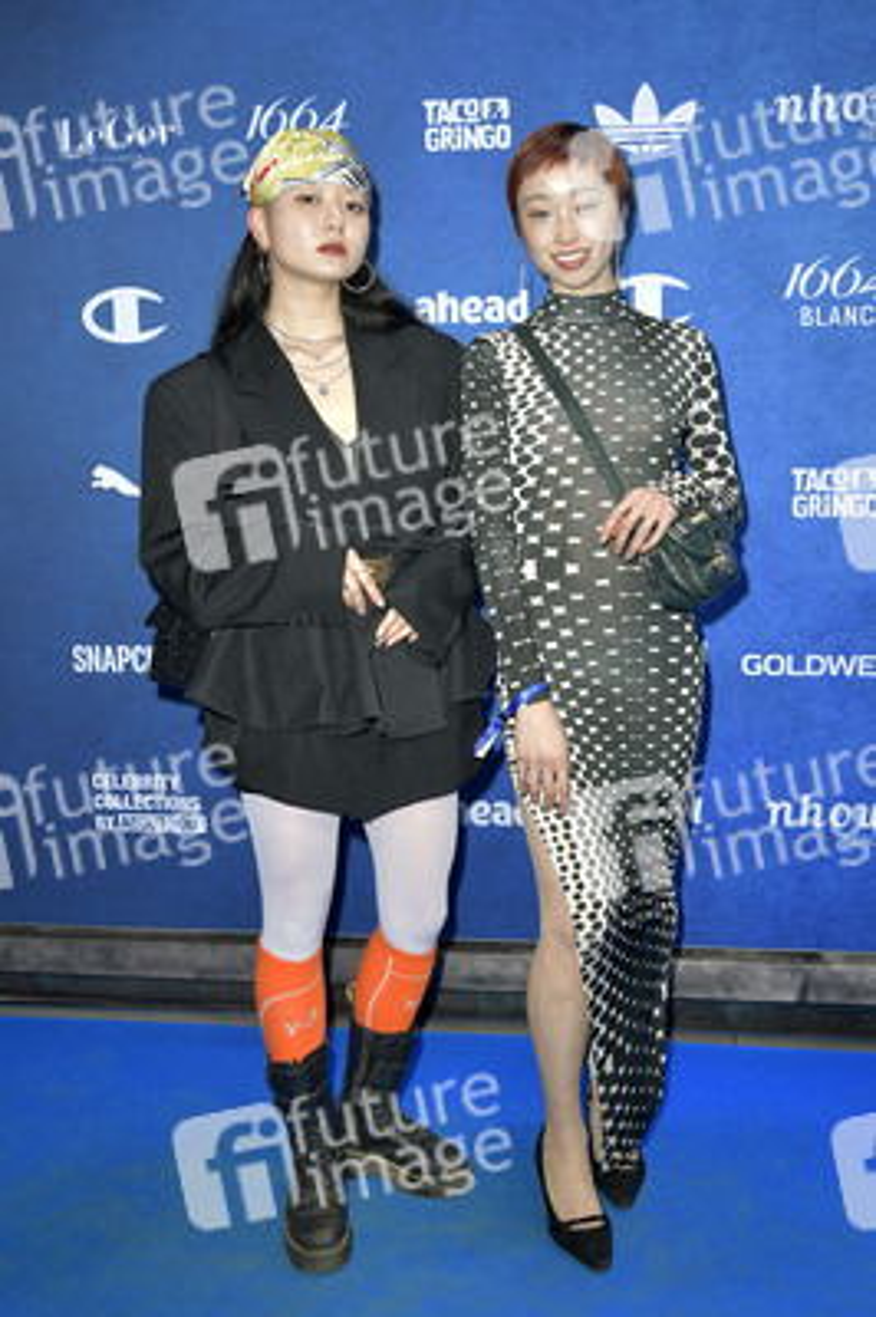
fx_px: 1280
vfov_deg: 54.5
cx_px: 438
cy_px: 658
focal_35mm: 35
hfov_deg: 37.8
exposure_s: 1/200
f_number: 5.6
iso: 640
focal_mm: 35
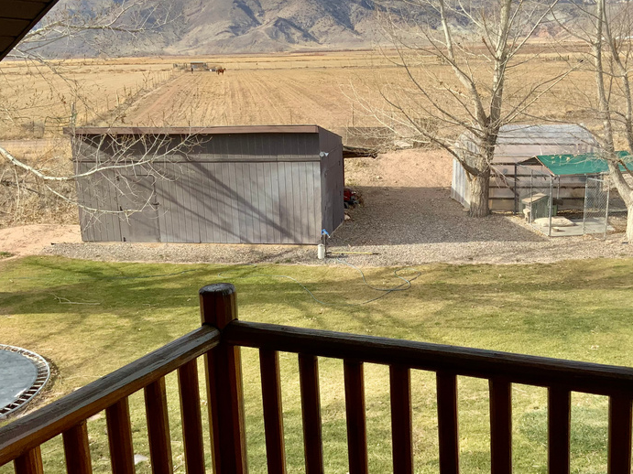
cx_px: 346
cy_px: 233
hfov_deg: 43.8
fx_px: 786
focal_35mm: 43
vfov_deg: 33.6
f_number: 1.8
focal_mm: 3
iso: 16
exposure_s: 1/1015
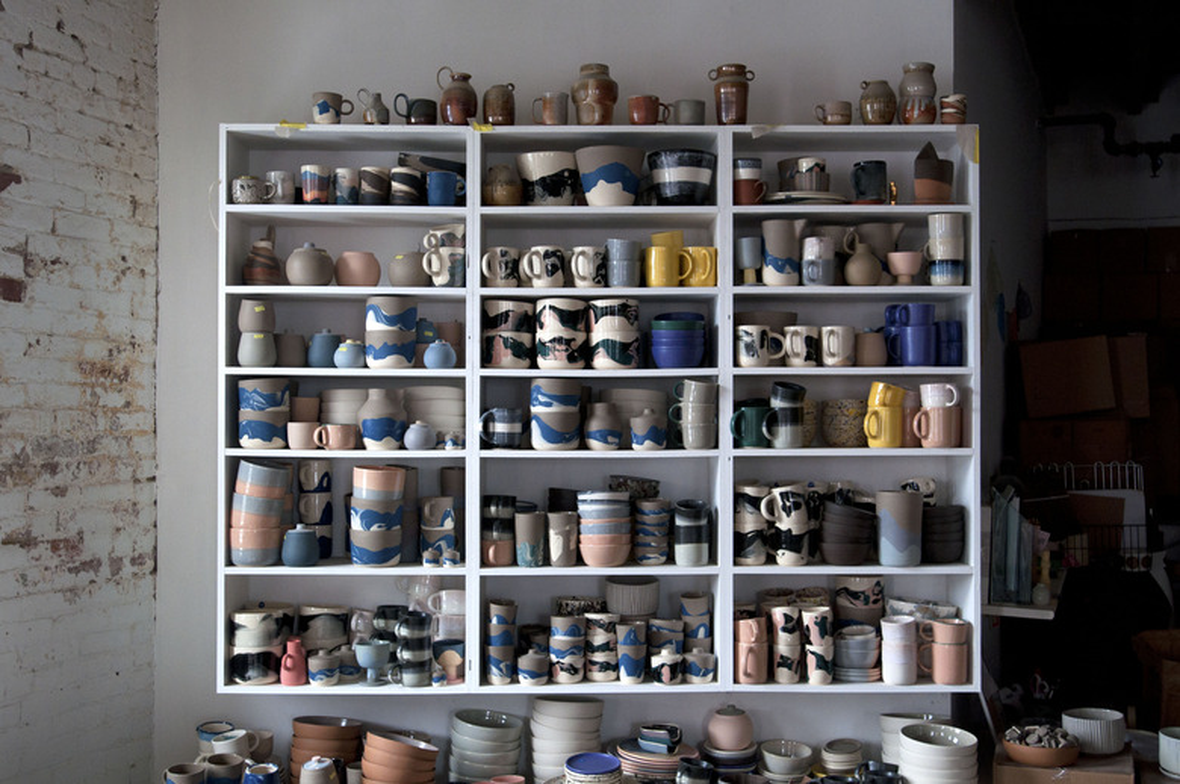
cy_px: 392
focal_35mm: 39
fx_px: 1277
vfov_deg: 34.1
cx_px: 590
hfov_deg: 49.6
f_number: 3.2
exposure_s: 1/125
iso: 800
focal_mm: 26
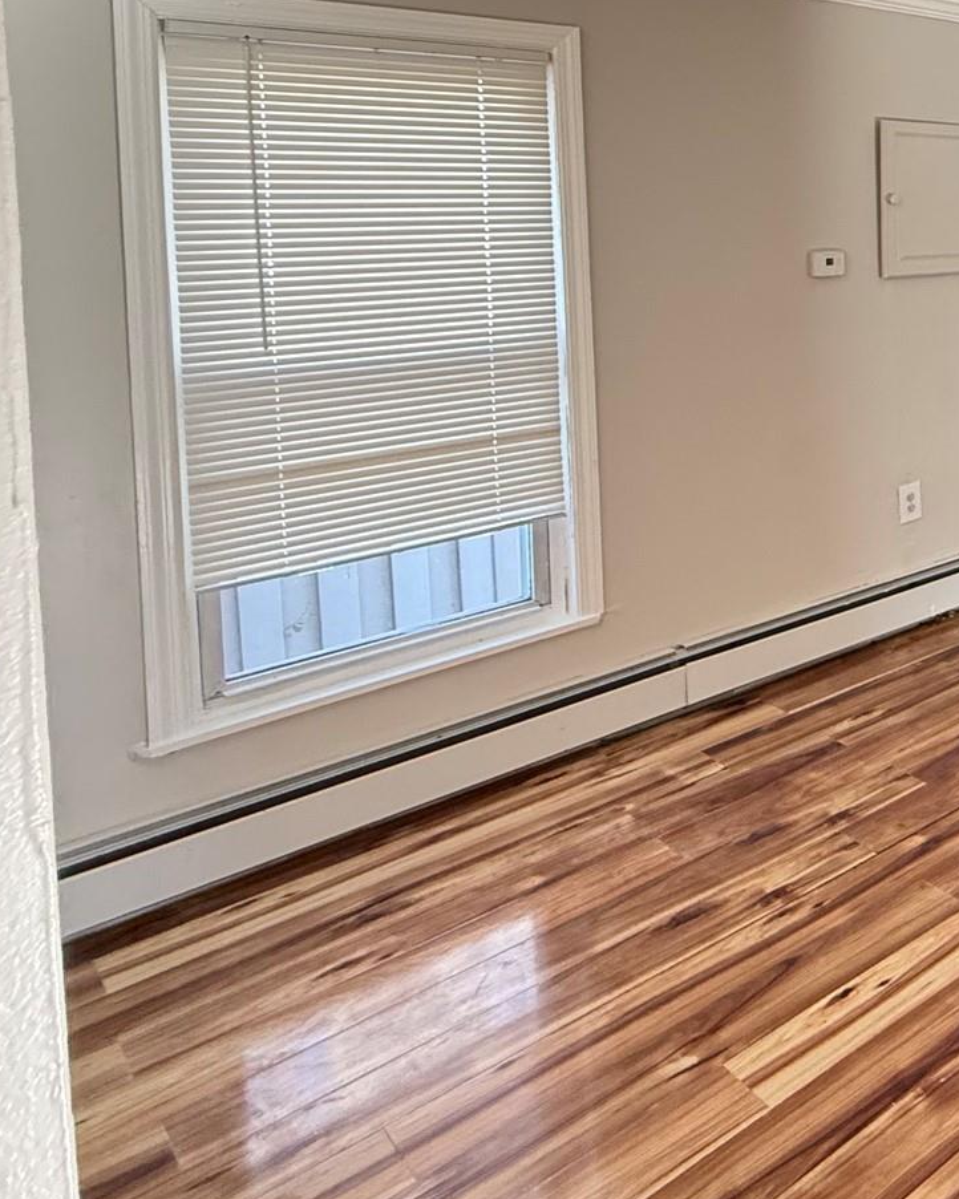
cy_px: 250
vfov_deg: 53.6
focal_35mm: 31
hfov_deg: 33.5
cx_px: 1262
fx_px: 1100
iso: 400
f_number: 2.2
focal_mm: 2.22
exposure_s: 1/89
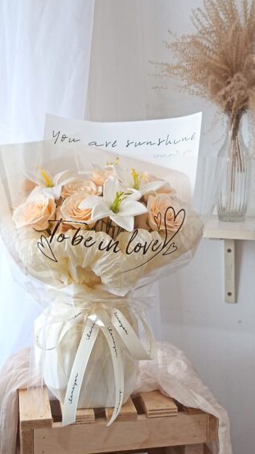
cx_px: 116
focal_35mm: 53
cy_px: 227
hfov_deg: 22.6
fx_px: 637
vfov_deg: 39.2
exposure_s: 1/60
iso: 617
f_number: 3.5
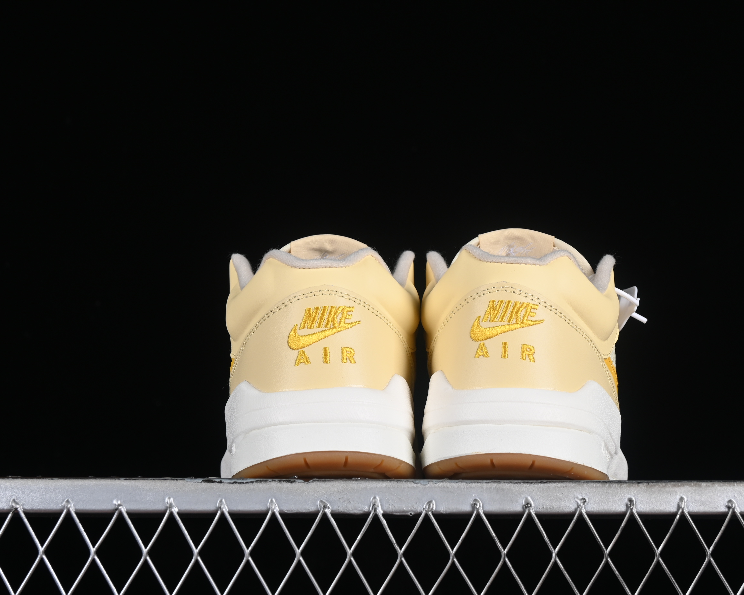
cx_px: 416
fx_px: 1872
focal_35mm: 85
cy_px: 297
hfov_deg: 22.5
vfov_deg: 18.1
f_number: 8
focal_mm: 50
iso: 160
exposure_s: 1/80
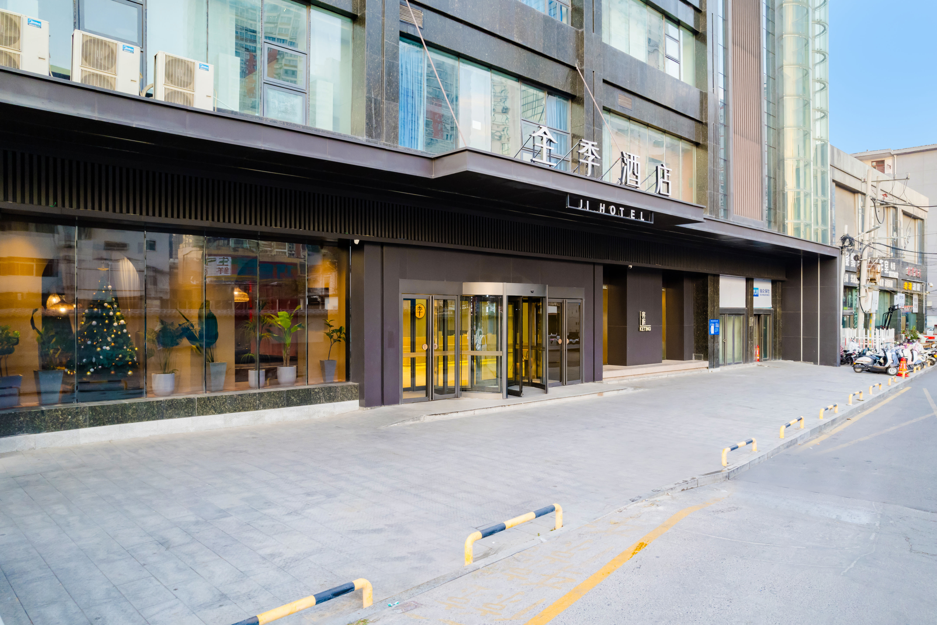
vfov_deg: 57.2
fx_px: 573
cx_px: 468
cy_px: 312
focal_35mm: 22
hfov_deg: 78.6
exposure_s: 1/20
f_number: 2.8
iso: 100
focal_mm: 8.38
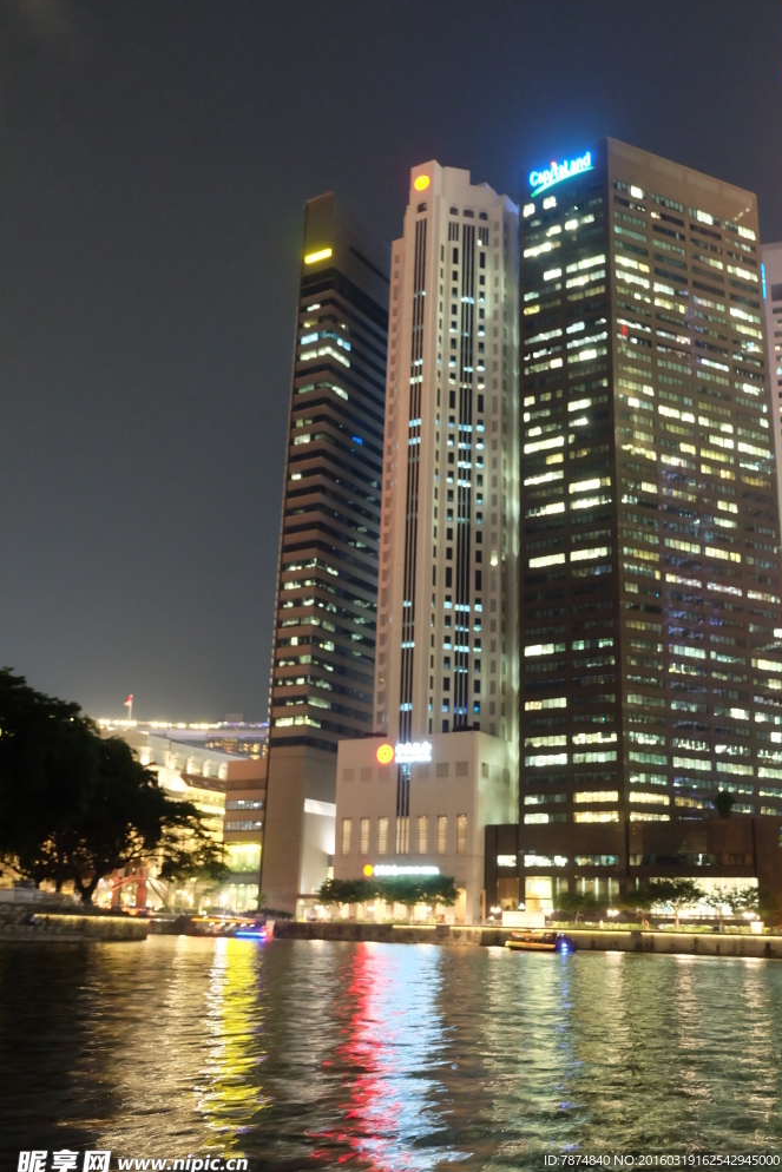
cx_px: 402
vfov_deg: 55.8
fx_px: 1107
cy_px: 580
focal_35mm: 34
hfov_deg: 38.9
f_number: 4
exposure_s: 1/4.3
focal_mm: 22.2
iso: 3200
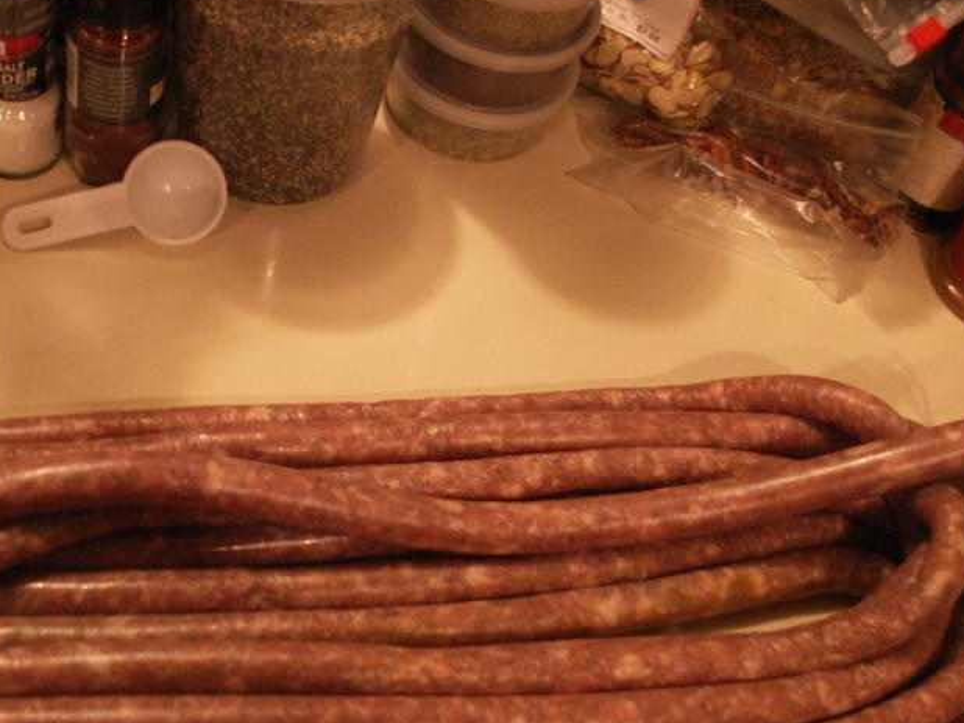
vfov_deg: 28.5
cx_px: 365
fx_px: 1420
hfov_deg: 37.3
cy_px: 379
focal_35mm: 51
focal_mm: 5.86
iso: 160
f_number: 2.8
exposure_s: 1/15
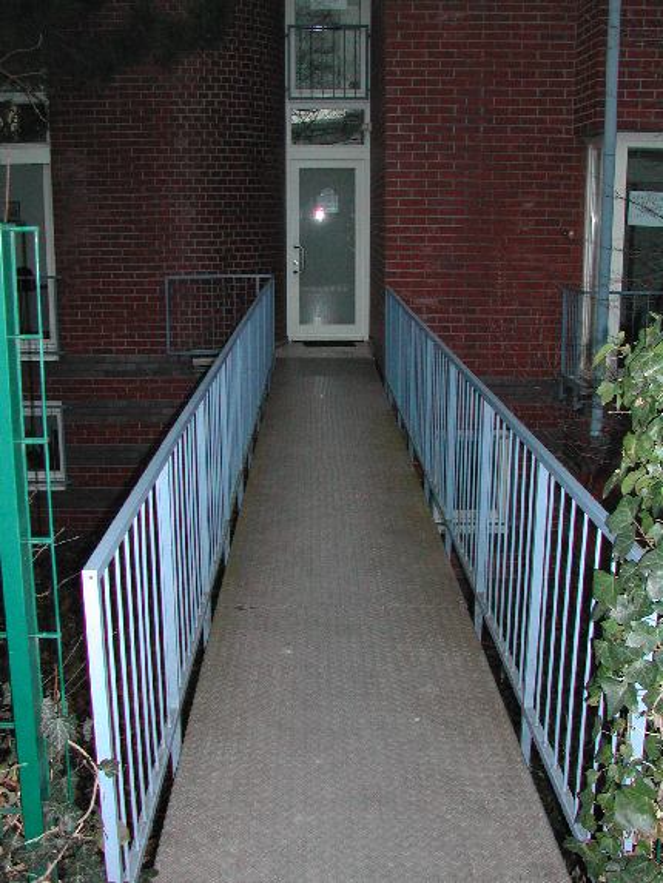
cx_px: 332
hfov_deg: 37.7
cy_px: 442
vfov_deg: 49.0
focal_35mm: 38
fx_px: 970
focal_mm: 8
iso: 259
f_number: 2.8
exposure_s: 1/60
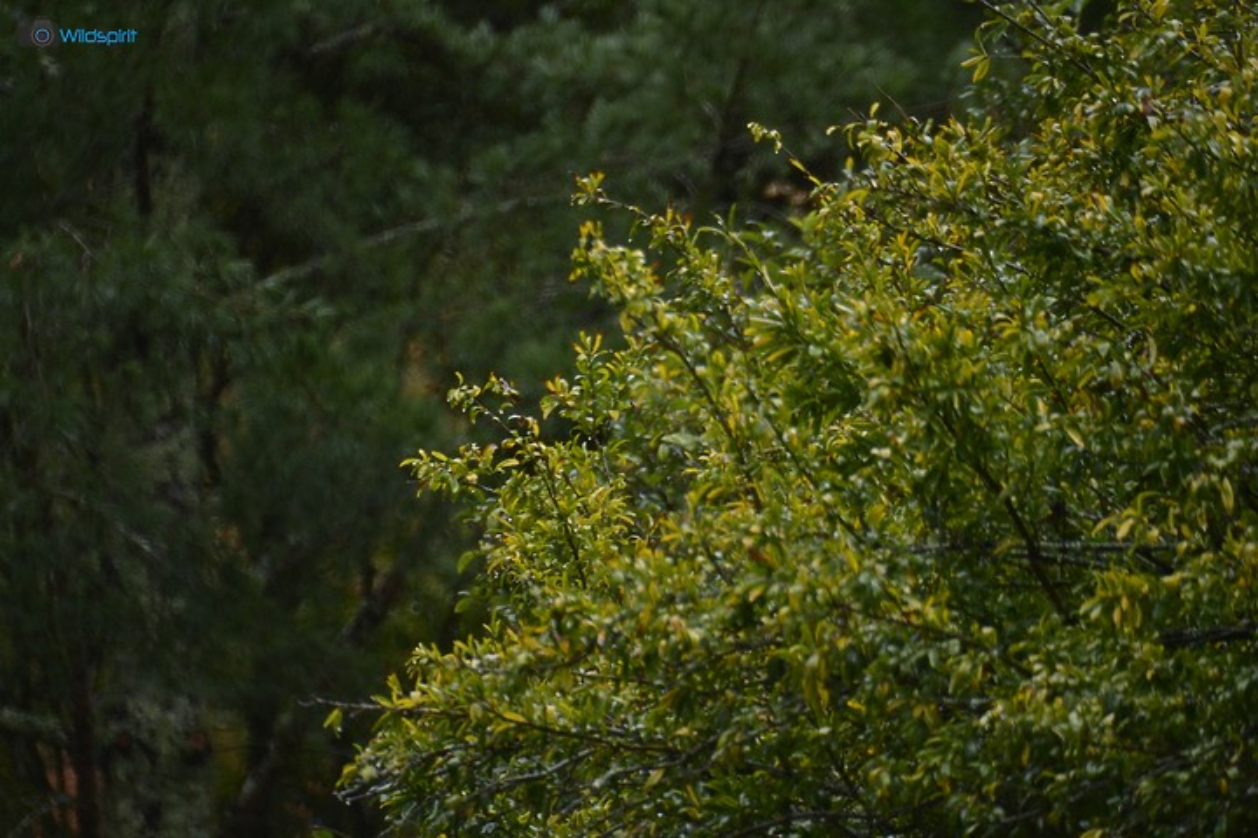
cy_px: 419
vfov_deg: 3.1
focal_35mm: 450
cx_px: 629
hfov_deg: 4.6
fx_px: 15724
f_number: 5.6
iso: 400
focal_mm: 300
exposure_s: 1/160
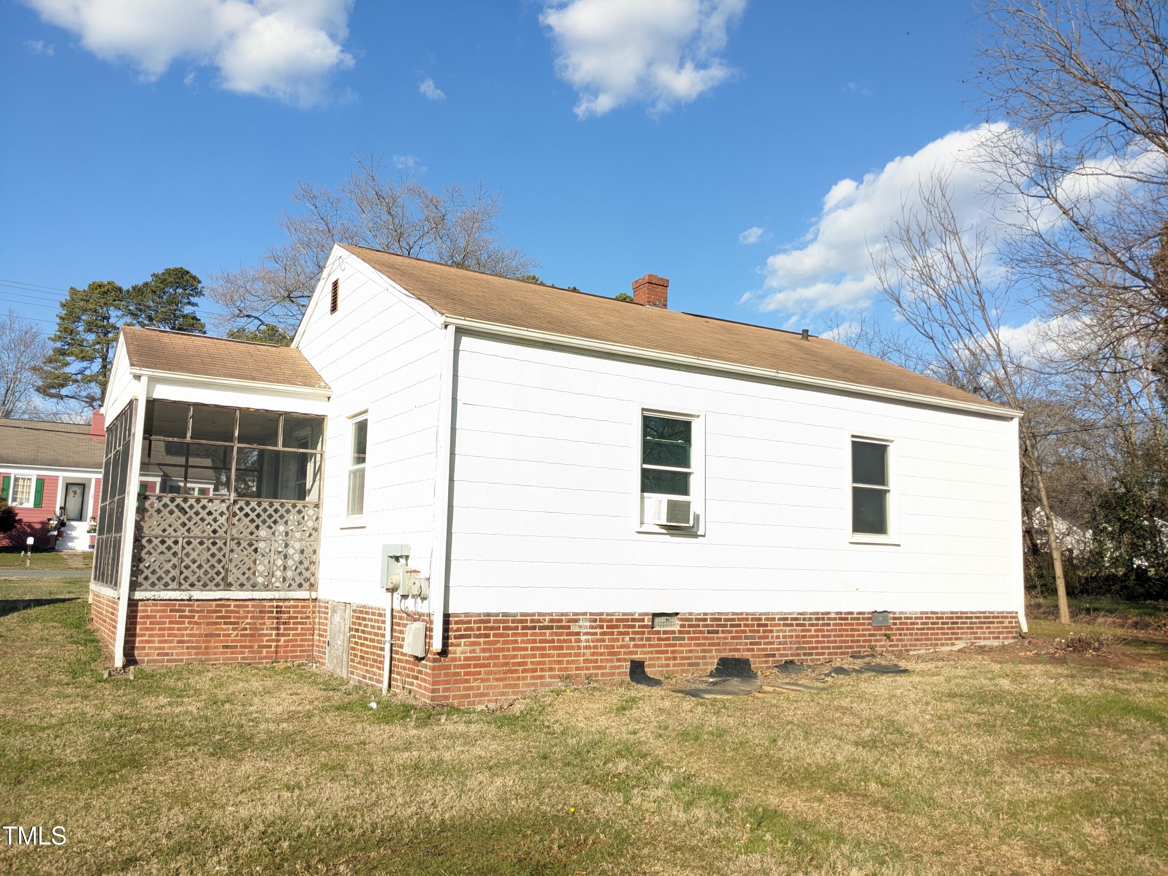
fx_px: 911
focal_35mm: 27
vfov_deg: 51.4
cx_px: 584
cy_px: 438
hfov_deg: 65.3
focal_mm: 4.38
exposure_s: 1/1675
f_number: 1.73
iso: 57
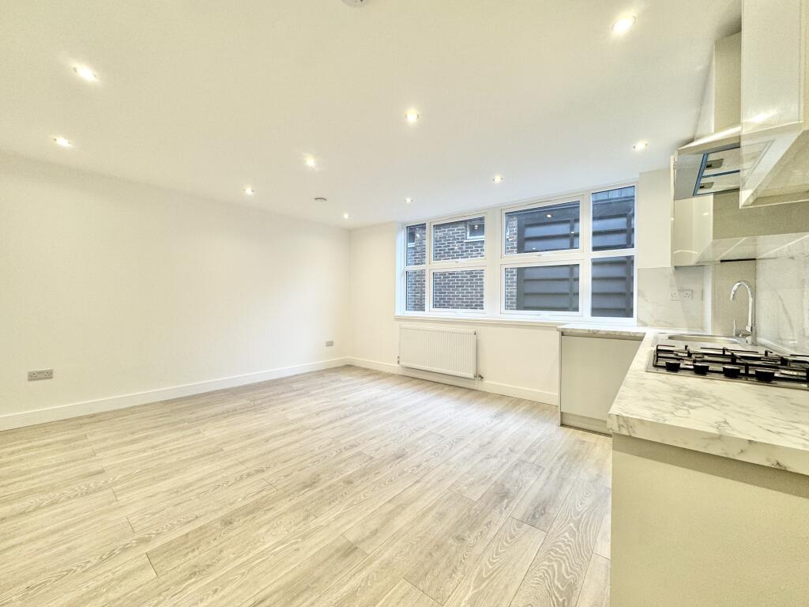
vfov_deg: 85.7
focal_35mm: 14
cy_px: 304
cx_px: 404
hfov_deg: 102.1
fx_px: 327
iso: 125
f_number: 2.2
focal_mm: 2.22
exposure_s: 1/100
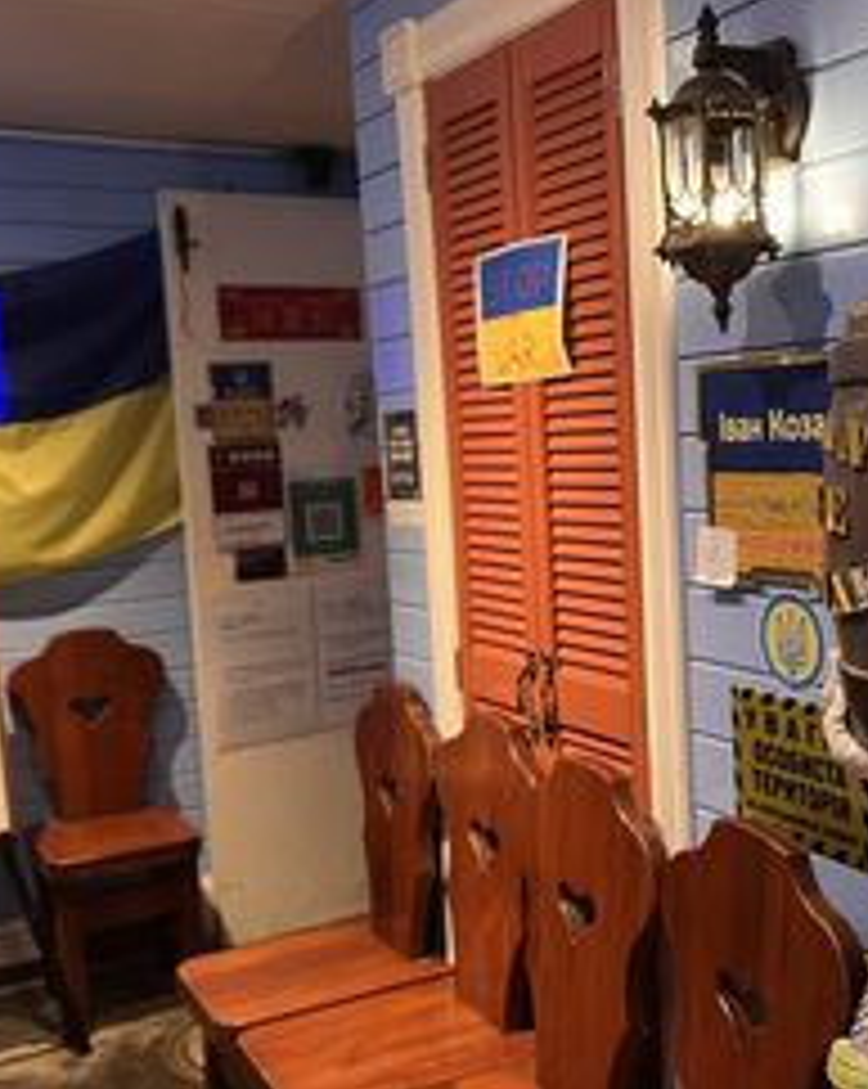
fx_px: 1351
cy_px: 544
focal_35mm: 42
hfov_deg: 34.9
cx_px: 643
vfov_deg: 43.9
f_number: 1.5
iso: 200
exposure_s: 1/50
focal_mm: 5.7
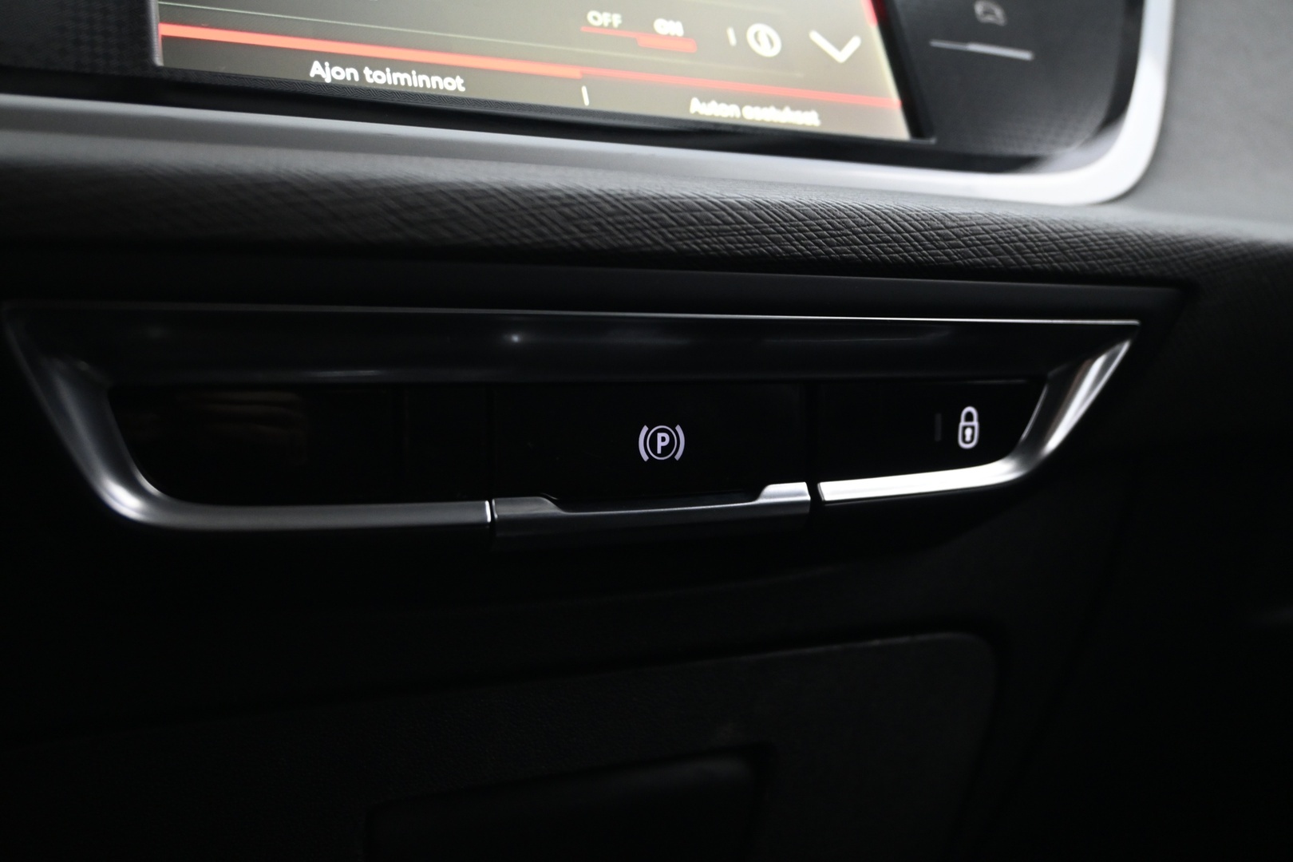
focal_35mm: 36
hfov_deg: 53.1
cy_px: 431
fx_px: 1293
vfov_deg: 36.9
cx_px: 646
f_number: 4.2
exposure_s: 1/10
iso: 1600
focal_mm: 24
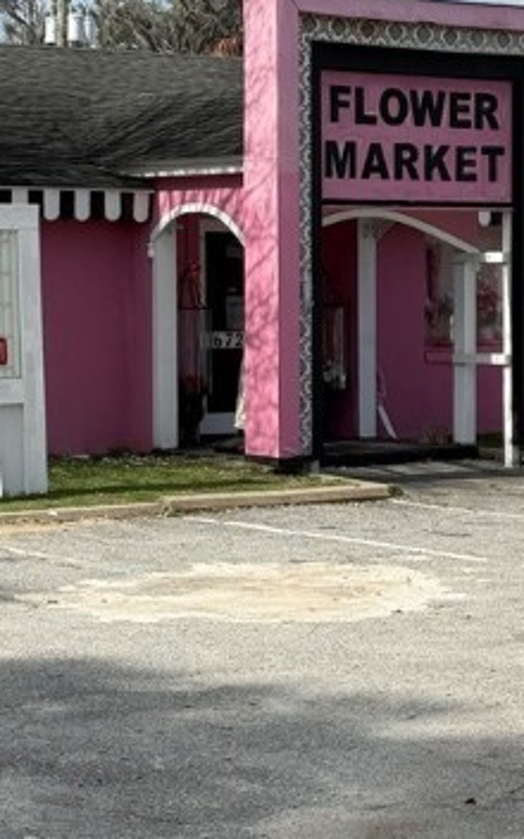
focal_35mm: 111
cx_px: 307
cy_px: 429
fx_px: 2536
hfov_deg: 11.8
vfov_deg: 18.8
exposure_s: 1/6024
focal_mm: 6.76
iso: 64
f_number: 1.78
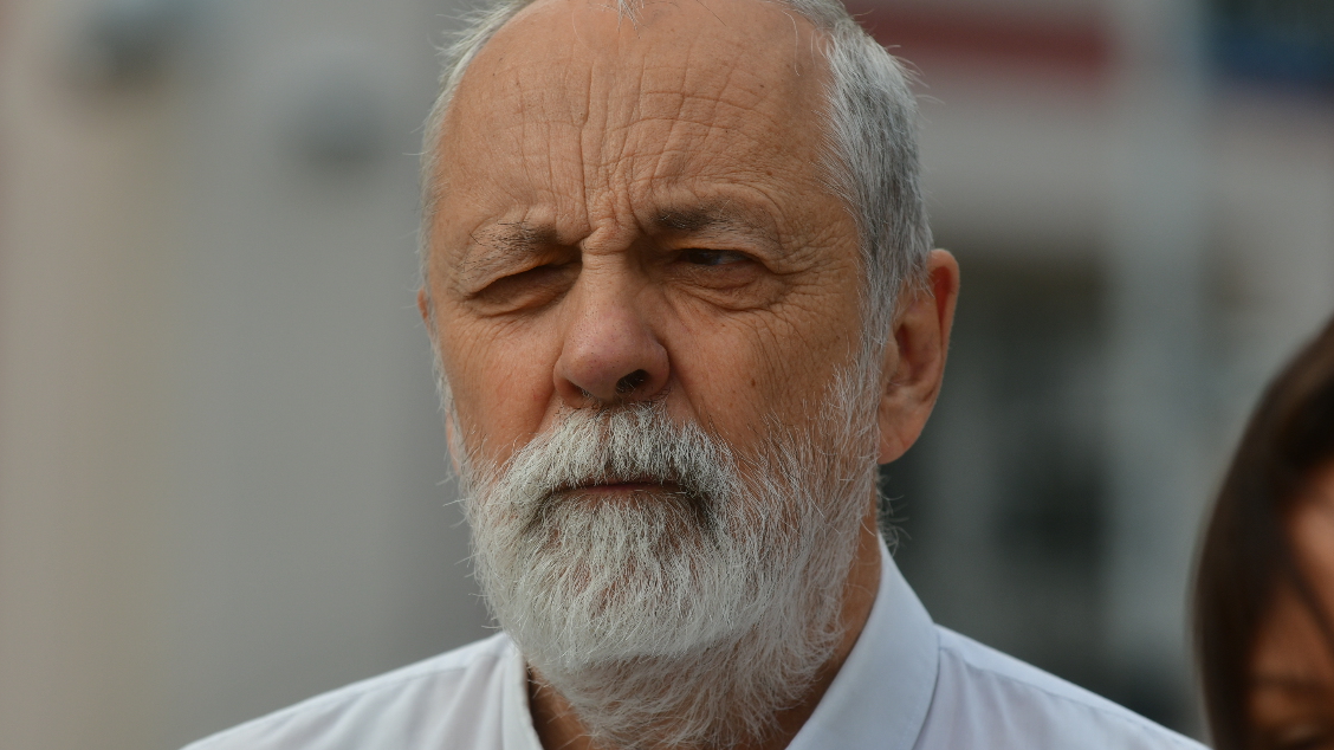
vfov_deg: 4.0
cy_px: 403
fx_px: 10645
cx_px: 666
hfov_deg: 7.2
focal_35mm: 301
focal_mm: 200
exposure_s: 1/500
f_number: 5
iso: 100
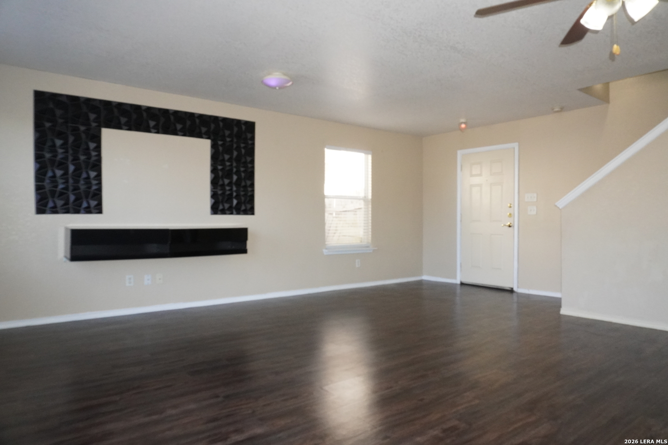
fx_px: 445
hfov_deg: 73.7
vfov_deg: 53.1
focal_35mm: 24
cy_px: 222
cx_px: 334
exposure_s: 1/160
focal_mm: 16
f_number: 10
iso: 3200
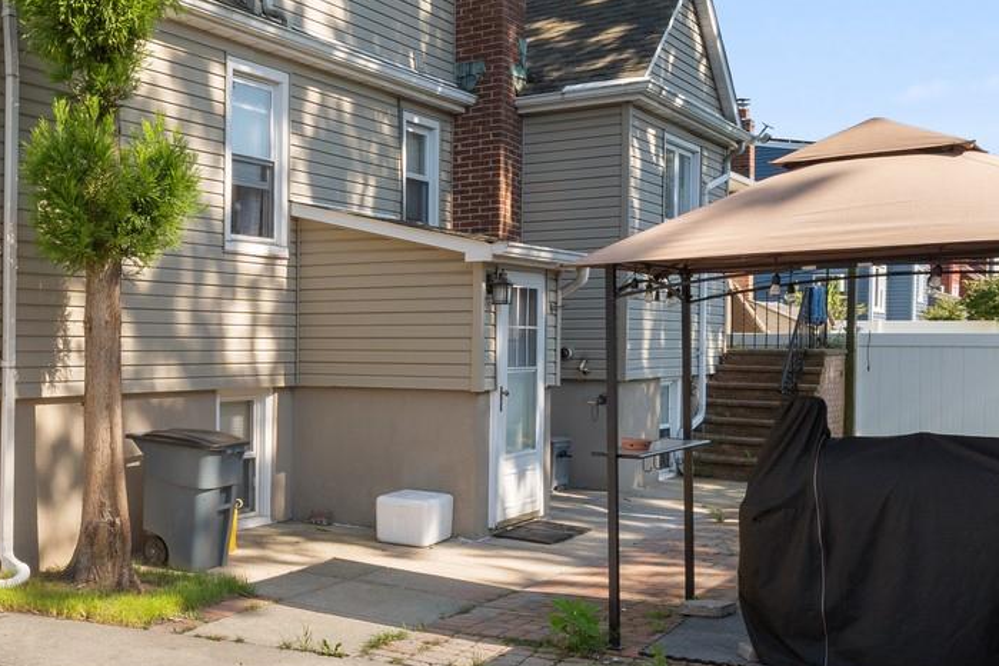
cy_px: 329
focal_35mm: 41
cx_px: 27
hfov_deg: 41.9
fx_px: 1138
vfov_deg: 32.6
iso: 800
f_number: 10
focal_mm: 14
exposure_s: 1/125
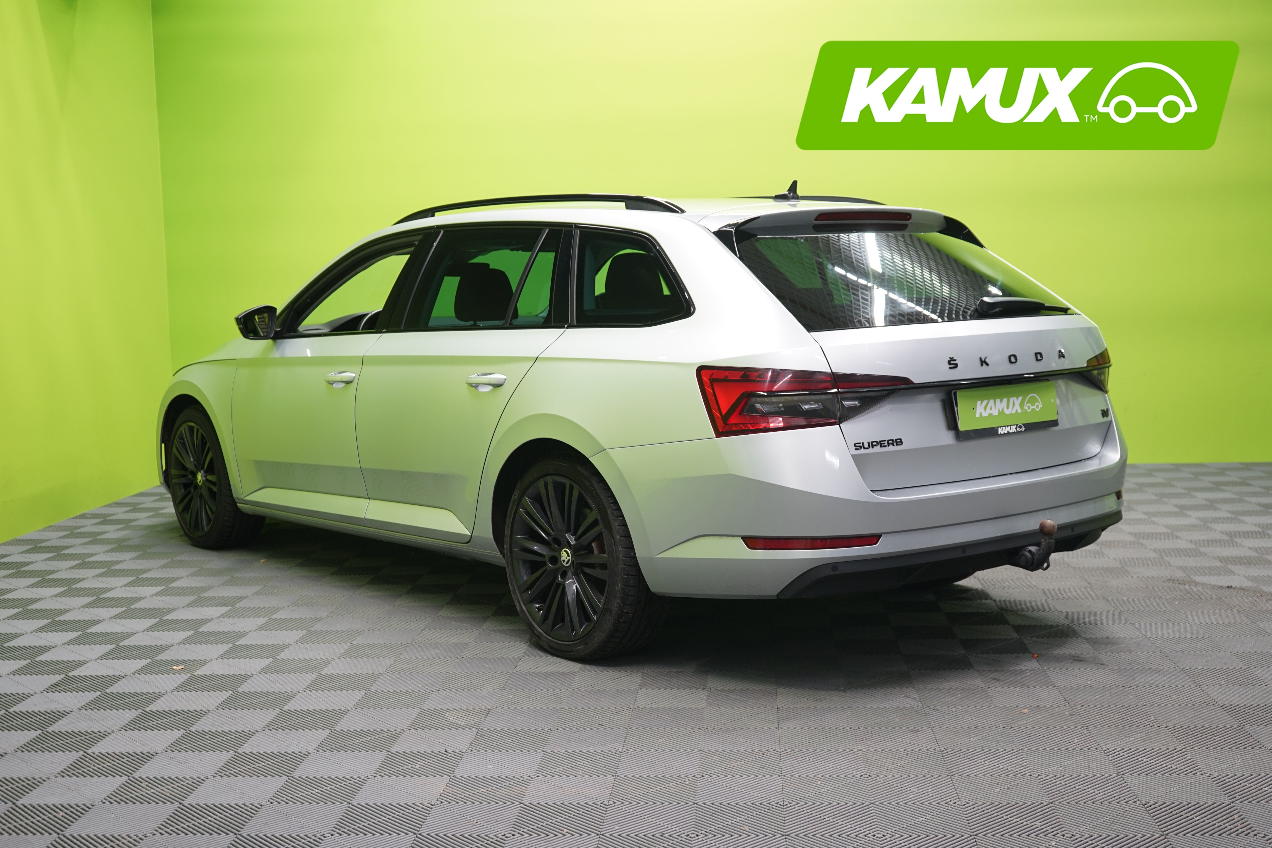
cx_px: 636
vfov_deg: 31.2
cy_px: 424
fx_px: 1519
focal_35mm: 43
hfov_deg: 45.4
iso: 320
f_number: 5
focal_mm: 43
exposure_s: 1/6
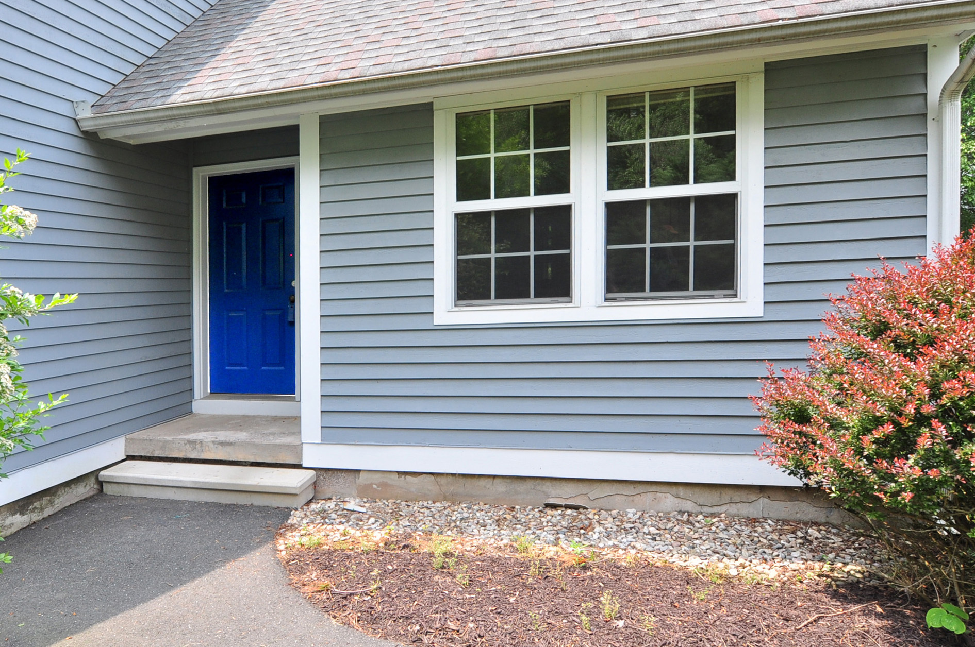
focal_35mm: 23
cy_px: 244
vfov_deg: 54.4
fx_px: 622
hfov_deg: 74.6
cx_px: 356
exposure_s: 1/100
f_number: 8
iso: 200
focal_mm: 10
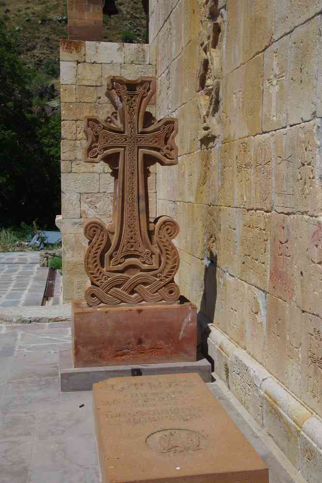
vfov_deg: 45.4
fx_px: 577
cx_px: 161
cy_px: 242
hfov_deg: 31.2
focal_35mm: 43
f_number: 11
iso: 200
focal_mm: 29.4
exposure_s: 1/125
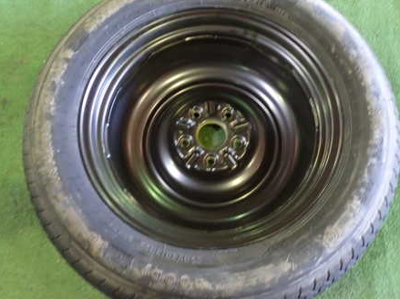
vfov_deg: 35.1
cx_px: 218
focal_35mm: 41
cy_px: 140
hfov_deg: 45.7
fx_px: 474
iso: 800
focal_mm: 5.4
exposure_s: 1/25
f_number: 2.3
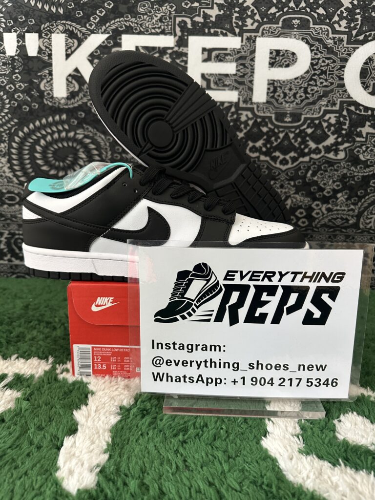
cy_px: 250
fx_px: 347
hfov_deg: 56.8
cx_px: 188
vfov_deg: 71.6
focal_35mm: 24
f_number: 1.78
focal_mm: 6.86
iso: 500
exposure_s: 1/50
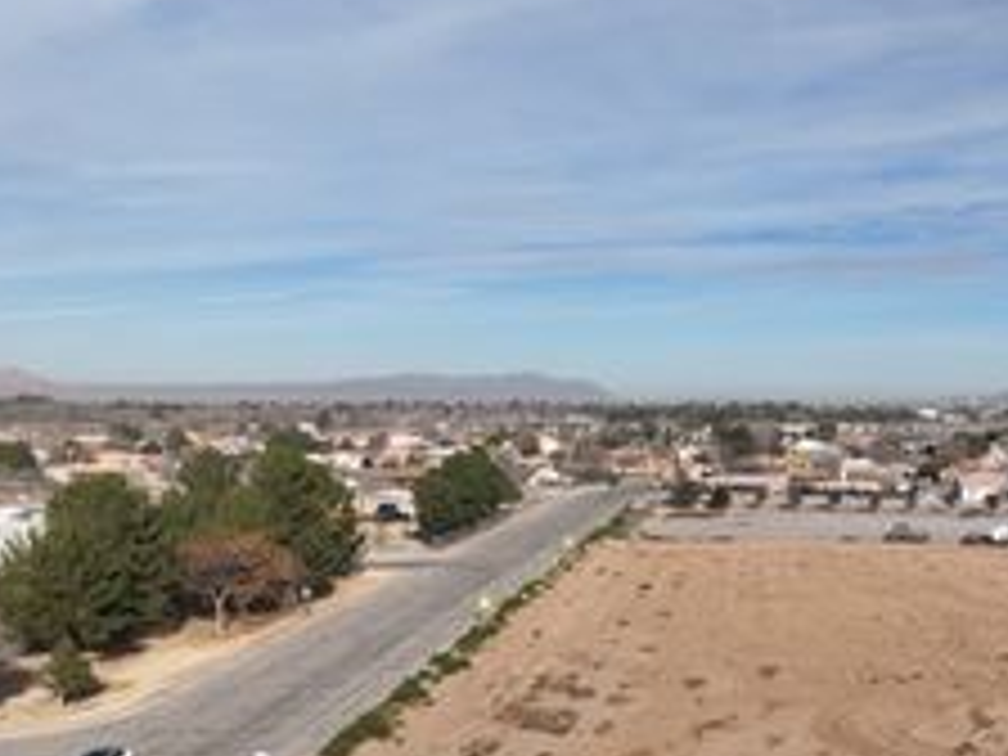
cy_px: 580
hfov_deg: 38.3
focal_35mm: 46
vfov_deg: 30.9
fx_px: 1339
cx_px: 914
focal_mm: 12.29
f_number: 2.8
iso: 100
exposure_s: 1/60
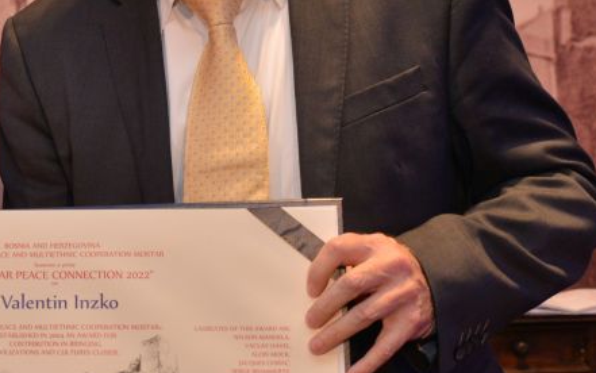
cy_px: 214
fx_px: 1576
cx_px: -23
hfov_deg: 20.6
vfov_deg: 13.5
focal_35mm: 97
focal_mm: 35
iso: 1000
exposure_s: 1/100
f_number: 5.6
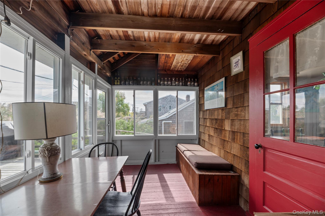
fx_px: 126
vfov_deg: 81.1
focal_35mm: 14
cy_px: 108
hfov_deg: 104.3
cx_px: 162
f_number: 7.1
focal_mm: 14
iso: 320
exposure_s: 1/60
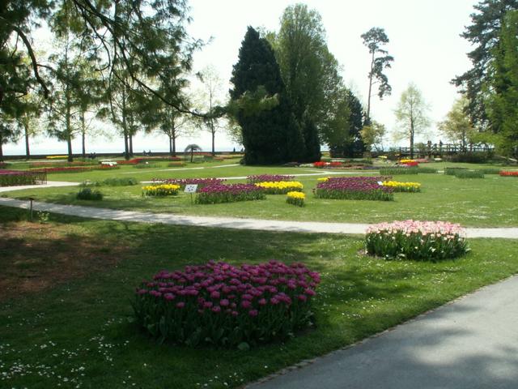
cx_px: 259
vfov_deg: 40.7
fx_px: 524
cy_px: 194
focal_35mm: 35
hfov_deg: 52.6
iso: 50
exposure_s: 1/100
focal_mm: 5.86
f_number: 8
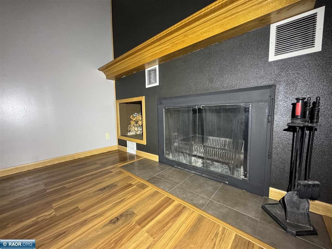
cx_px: 166
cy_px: 124
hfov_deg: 102.1
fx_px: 134
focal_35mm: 14
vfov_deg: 85.7
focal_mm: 2.22
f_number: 2.2
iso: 640
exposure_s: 1/60
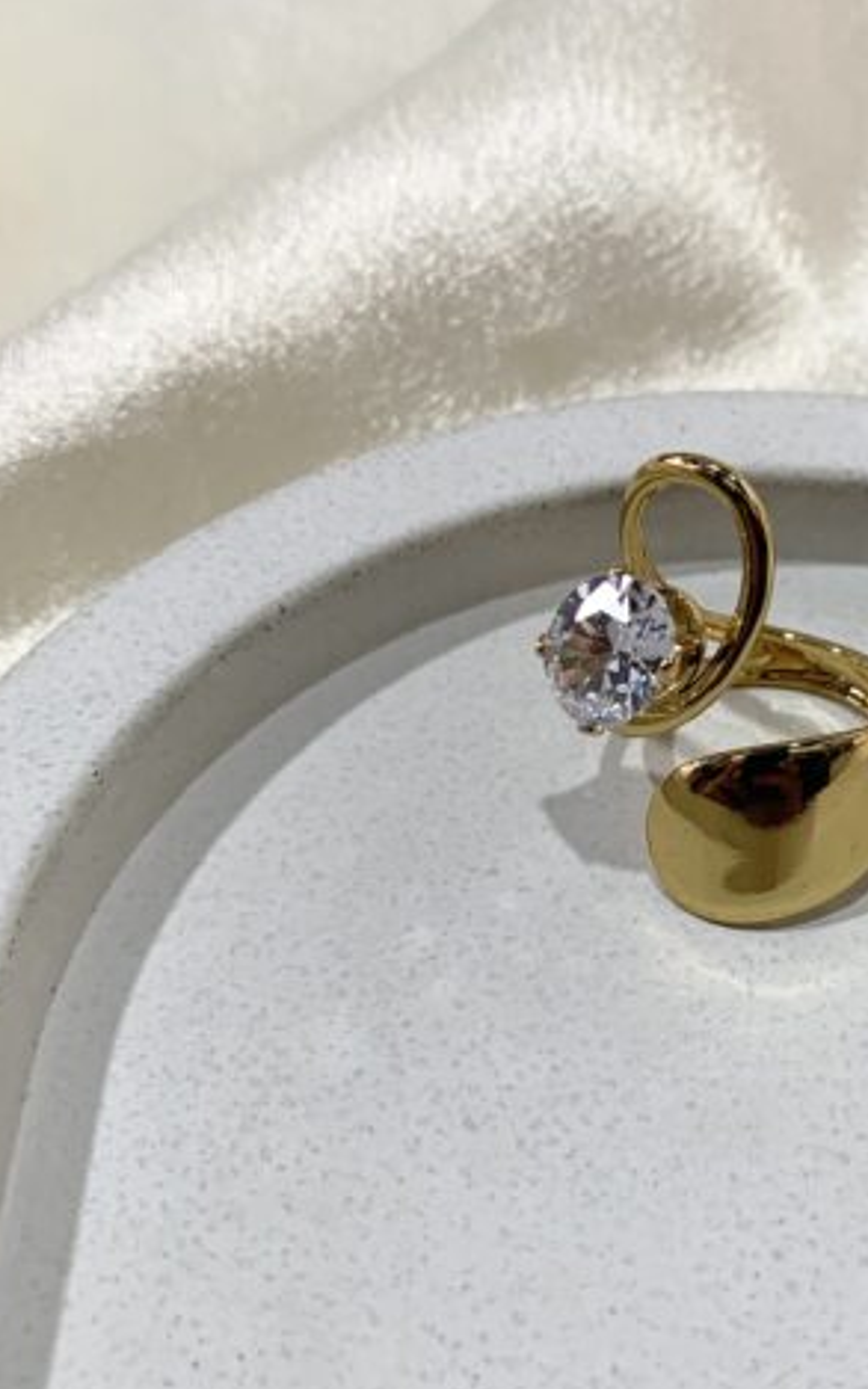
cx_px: 815
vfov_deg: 42.6
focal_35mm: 47
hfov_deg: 26.3
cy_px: 652
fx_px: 1779
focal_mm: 4.25
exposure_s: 1/100
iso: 80
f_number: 1.8
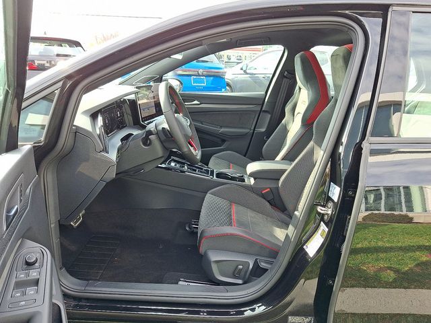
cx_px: 216
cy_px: 162
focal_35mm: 25
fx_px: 311
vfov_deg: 54.9
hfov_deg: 69.4
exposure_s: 1/143
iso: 25
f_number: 1.8
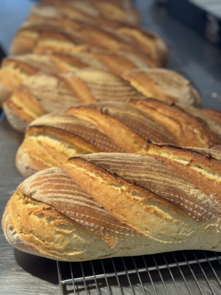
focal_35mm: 48
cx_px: 110
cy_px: 148
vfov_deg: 39.7
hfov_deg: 30.3
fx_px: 409
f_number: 1.78
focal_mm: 6.76
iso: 125
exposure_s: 1/50
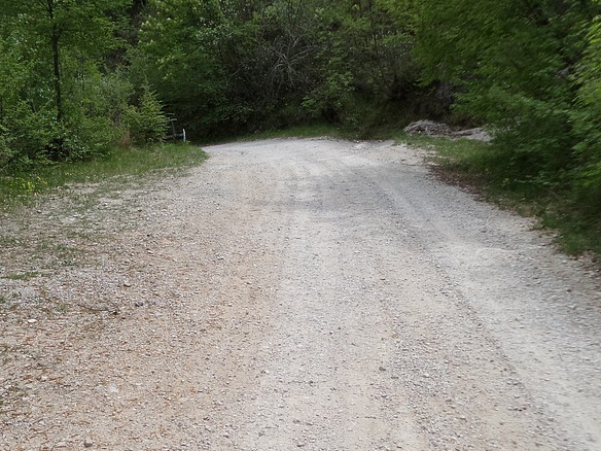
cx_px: 226
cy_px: 276
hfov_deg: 49.7
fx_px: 642
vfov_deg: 38.5
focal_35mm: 37
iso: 100
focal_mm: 4.4
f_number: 3.1
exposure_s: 1/1500
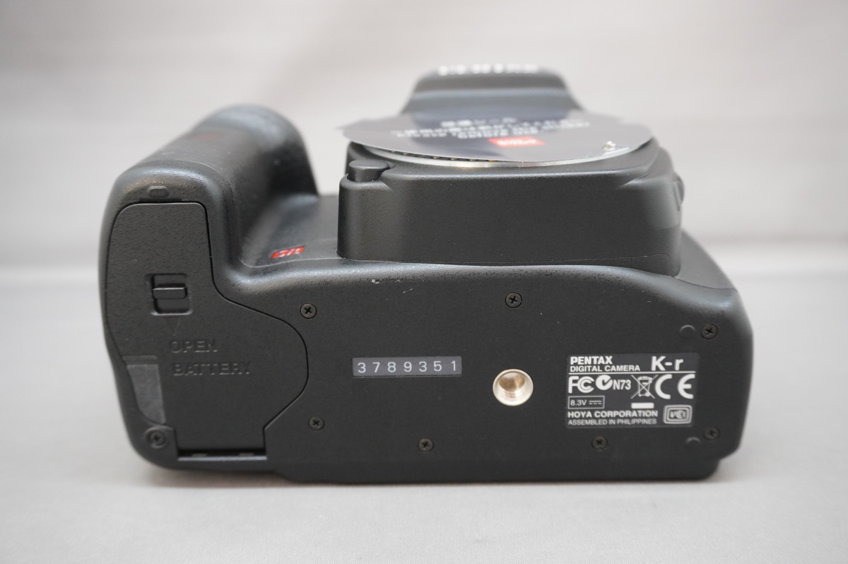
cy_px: 282
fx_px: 883
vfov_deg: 35.4
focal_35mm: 38
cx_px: 424
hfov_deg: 51.3
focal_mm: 25
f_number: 5.6
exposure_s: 1/40
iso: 1600
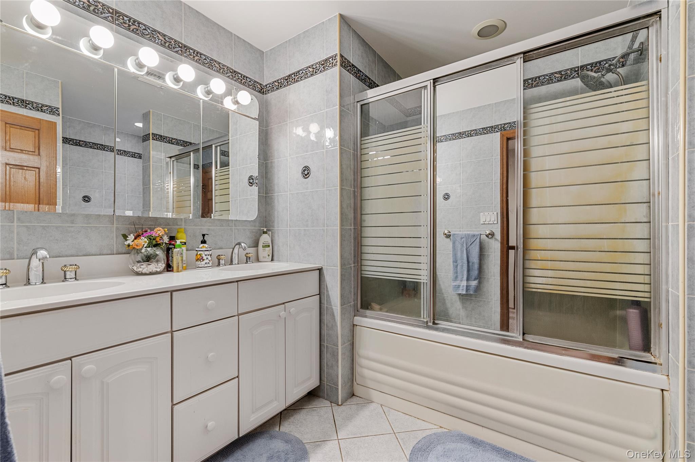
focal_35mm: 15
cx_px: 348
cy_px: 231
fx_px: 289
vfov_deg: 77.2
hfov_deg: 100.4
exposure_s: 1/10
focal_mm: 15
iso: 500
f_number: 8
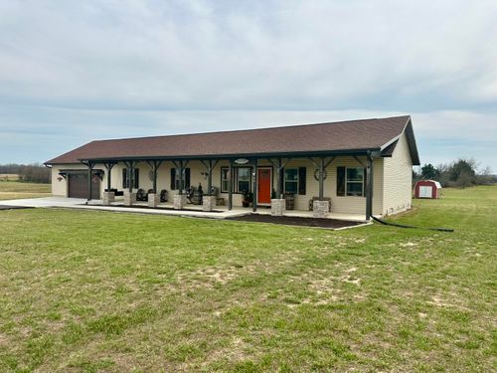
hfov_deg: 71.6
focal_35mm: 24
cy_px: 186
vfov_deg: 56.8
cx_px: 248
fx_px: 345
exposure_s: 1/7042
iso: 80
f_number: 1.78
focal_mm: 6.86
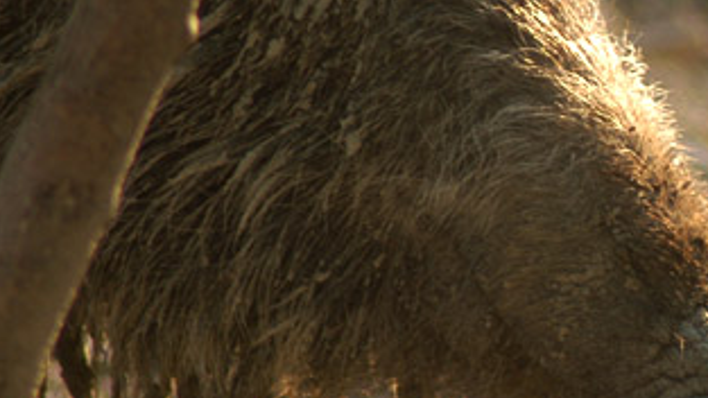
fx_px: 23183
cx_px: 638
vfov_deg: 1.0
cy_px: 216
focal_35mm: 1235
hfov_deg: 1.7
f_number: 5.6
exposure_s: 1/125
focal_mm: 300
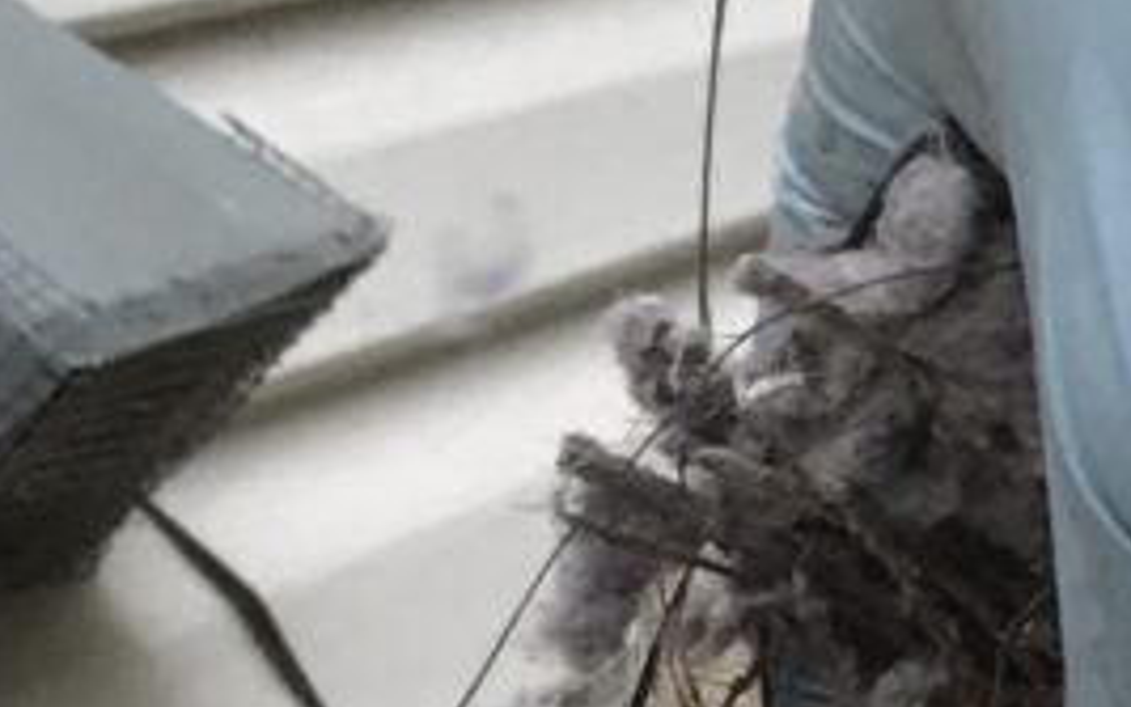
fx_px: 5827
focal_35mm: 189
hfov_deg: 11.1
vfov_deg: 5.8
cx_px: 409
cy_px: 2900
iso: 20
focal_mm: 3.99
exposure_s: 1/939
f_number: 1.8
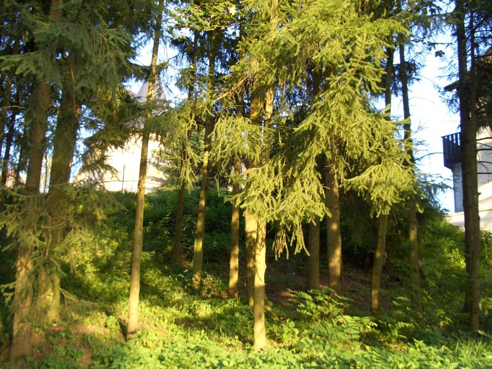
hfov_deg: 45.8
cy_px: 184
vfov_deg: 35.1
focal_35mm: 41
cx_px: 246
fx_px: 583
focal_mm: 6.8
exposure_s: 1/100
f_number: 2.8
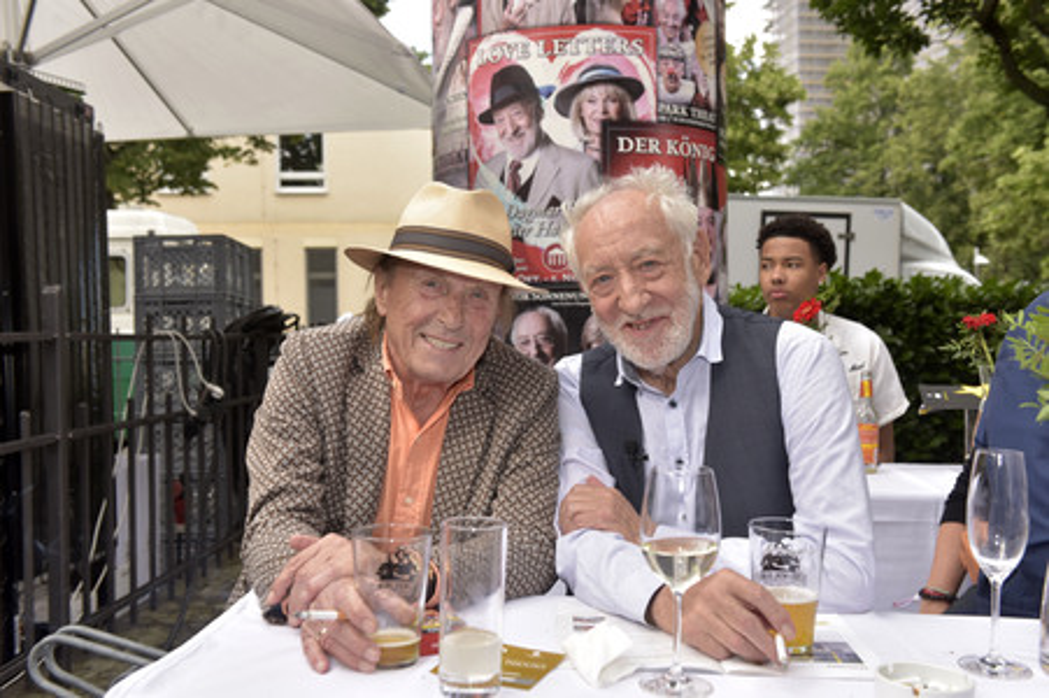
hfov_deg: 48.5
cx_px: 524
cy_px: 349
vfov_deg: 33.4
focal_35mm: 40
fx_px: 1165
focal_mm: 40
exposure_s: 1/160
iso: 400
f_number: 6.3
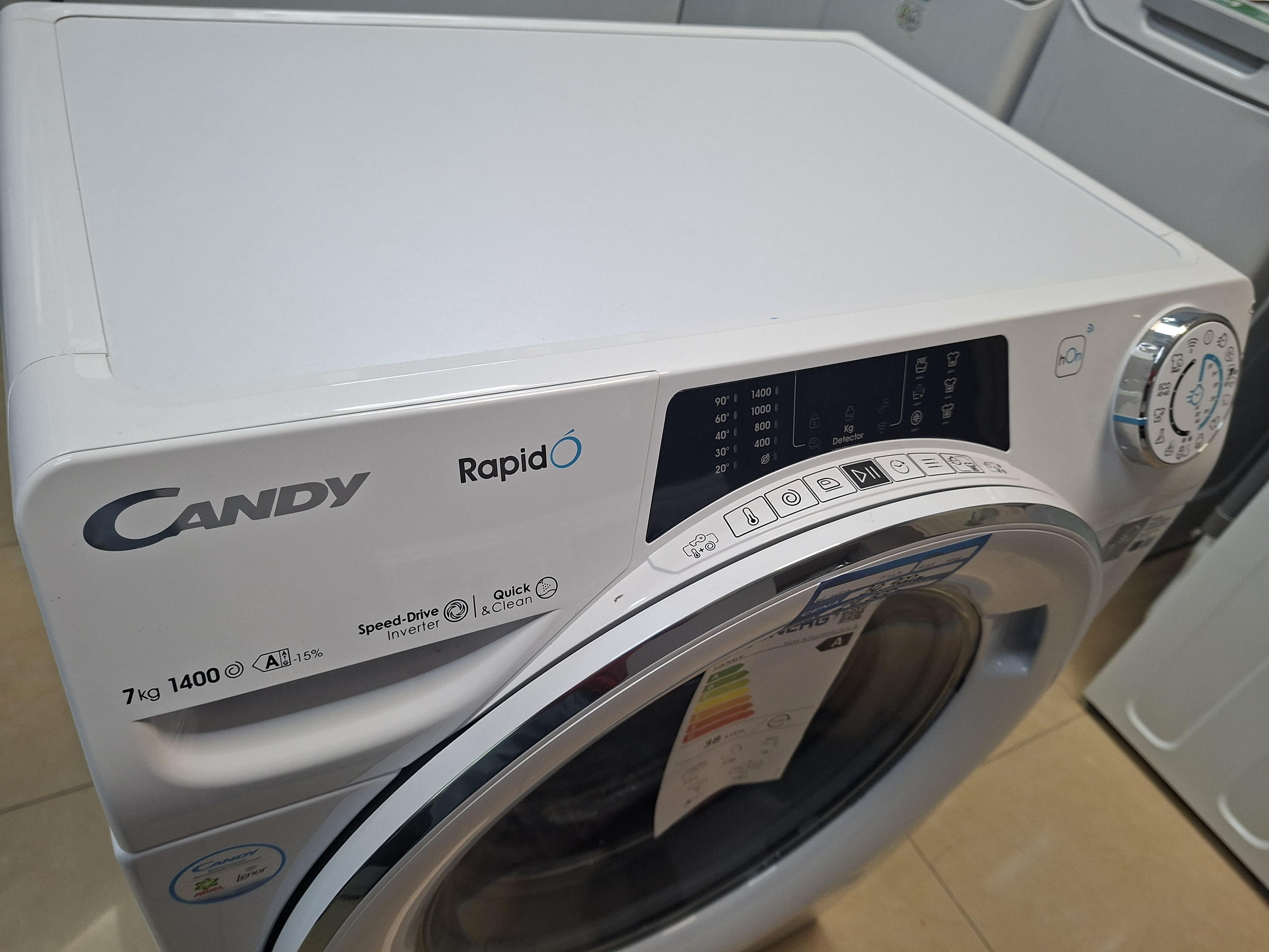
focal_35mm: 23
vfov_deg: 58.9
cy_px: 476
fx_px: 843
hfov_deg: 73.9
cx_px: 634
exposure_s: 1/100
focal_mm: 5.54
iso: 160
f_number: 1.8
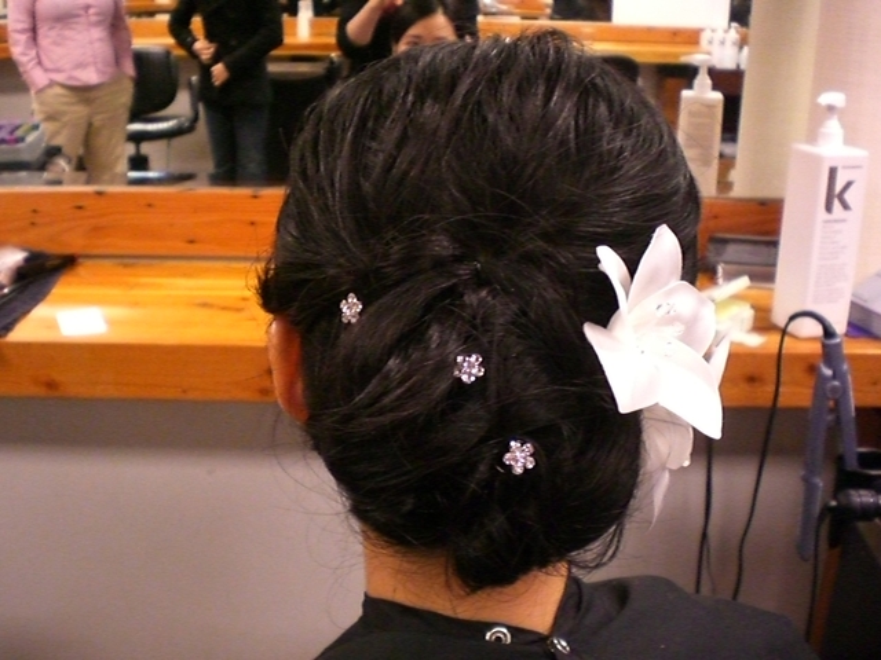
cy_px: 330
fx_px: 967
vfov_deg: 37.7
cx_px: 440
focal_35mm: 38
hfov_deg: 49.0
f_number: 3.1
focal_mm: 6.3
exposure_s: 1/50
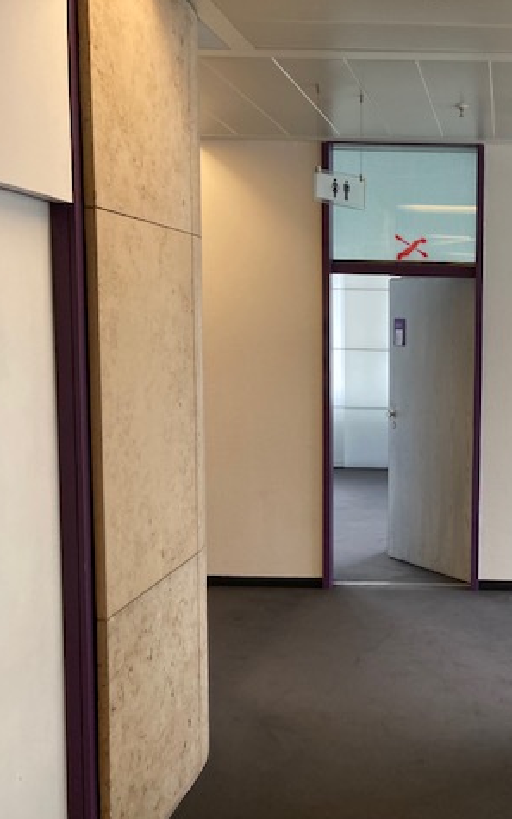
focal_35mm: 40
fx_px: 893
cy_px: 409
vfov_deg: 49.3
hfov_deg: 29.9
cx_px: 505
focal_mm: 3.99
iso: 80
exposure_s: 1/50
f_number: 1.8
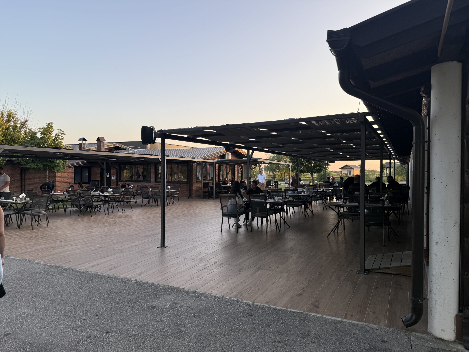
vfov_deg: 56.8
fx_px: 325
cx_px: 234
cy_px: 176
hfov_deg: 71.6
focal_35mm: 24
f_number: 1.78
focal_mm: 6.76
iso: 80
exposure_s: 1/521
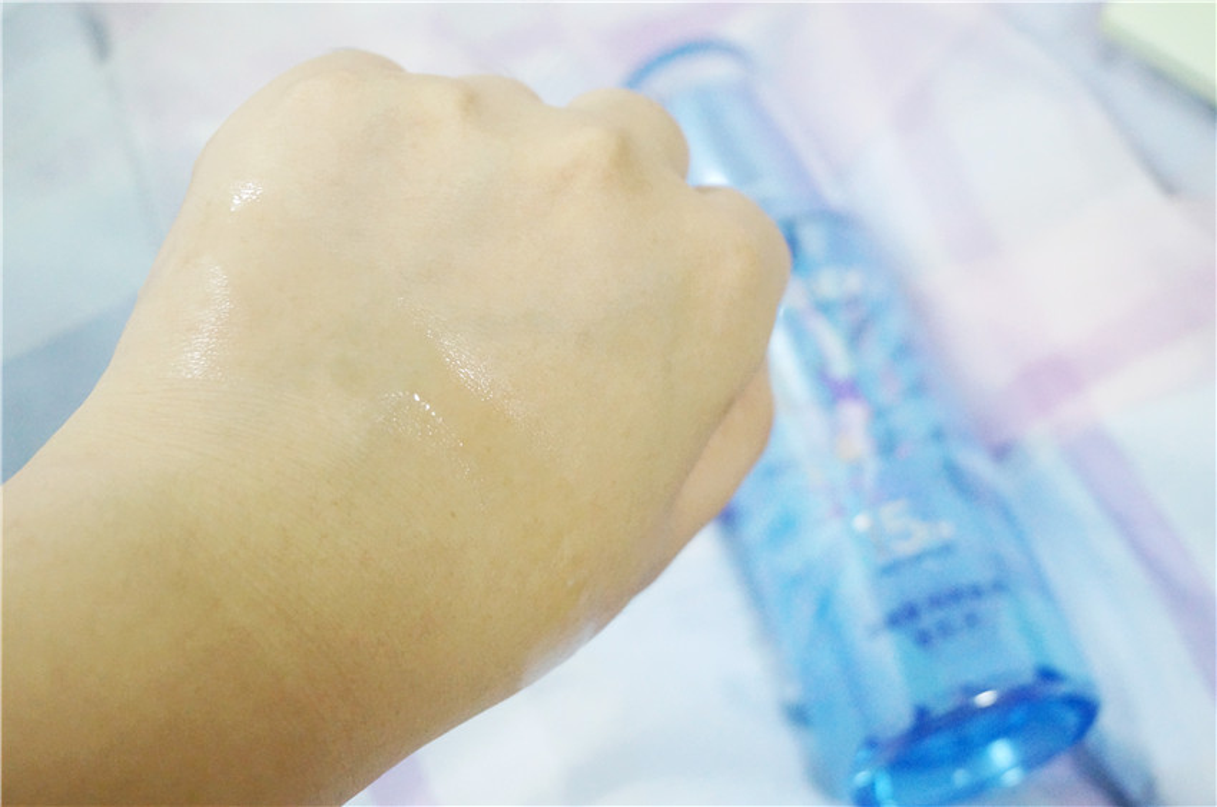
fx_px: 2177
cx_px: 608
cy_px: 404
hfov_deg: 31.2
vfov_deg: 21.0
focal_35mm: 64
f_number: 5.6
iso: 3200
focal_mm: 43
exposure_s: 1/50
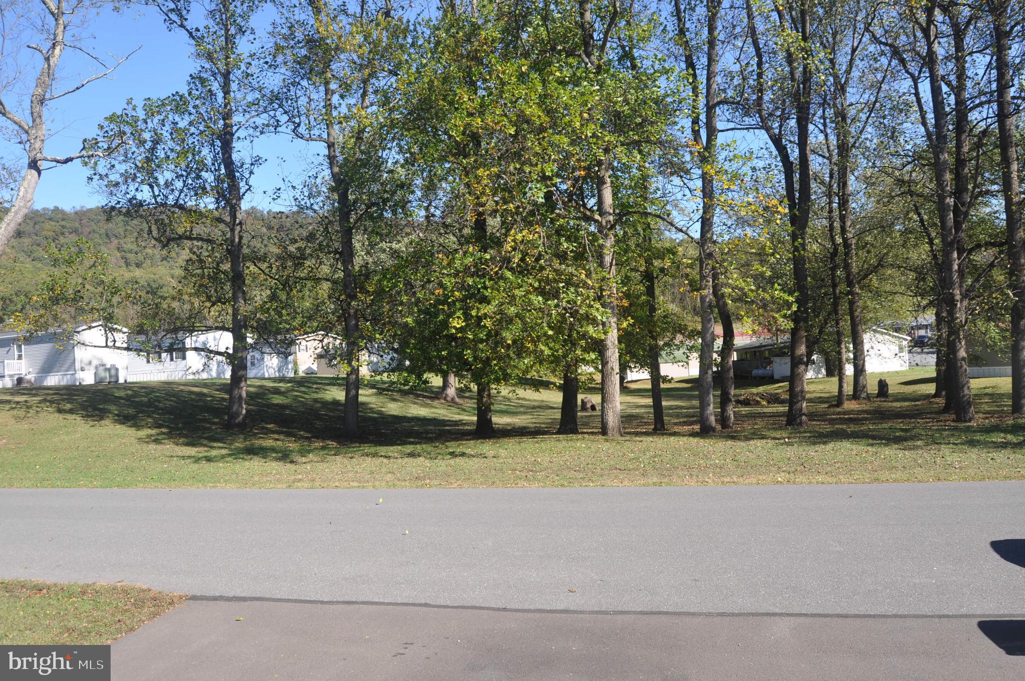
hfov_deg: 67.4
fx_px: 768
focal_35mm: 27
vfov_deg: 47.8
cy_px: 340
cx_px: 512
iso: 200
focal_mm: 18
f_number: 8
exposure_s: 1/250
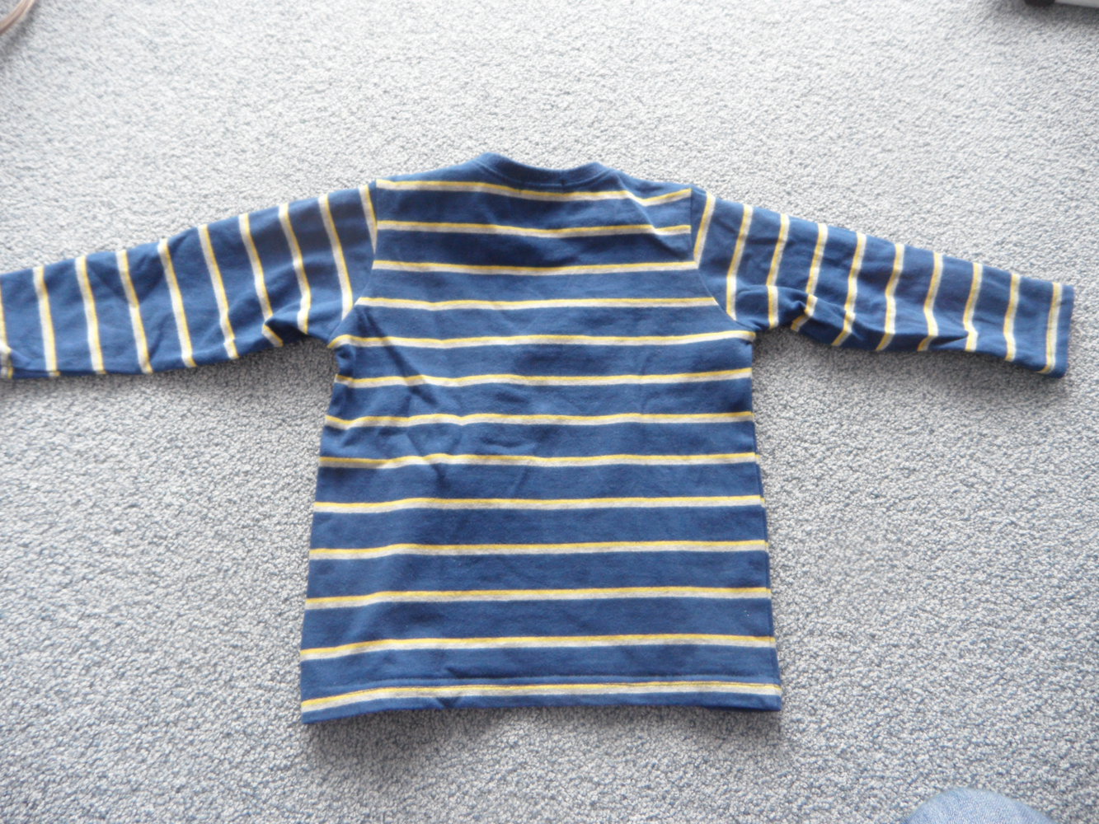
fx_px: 762
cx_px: 550
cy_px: 412
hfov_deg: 71.6
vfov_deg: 56.8
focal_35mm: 24
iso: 100
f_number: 2.9
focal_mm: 4.1
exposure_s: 1/30
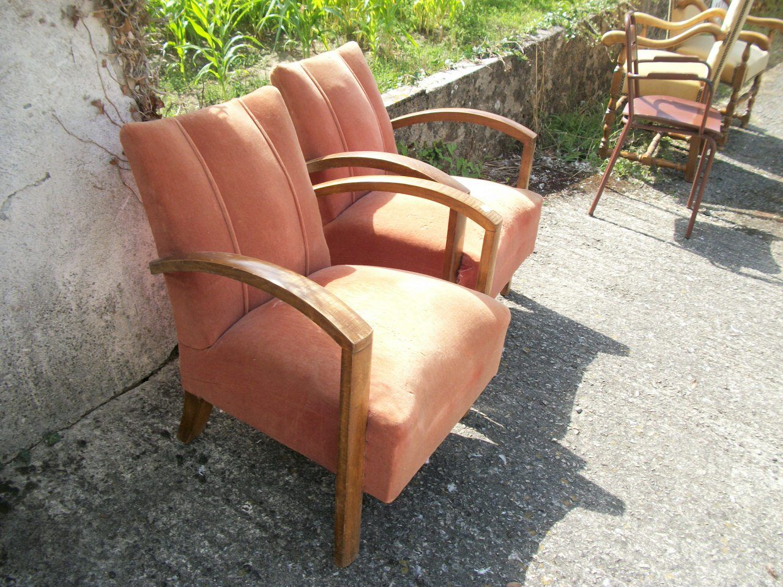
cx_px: 392
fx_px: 724
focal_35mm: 32
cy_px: 294
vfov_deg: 44.2
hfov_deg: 56.8
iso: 80
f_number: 8.8
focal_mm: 5.7
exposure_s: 1/60
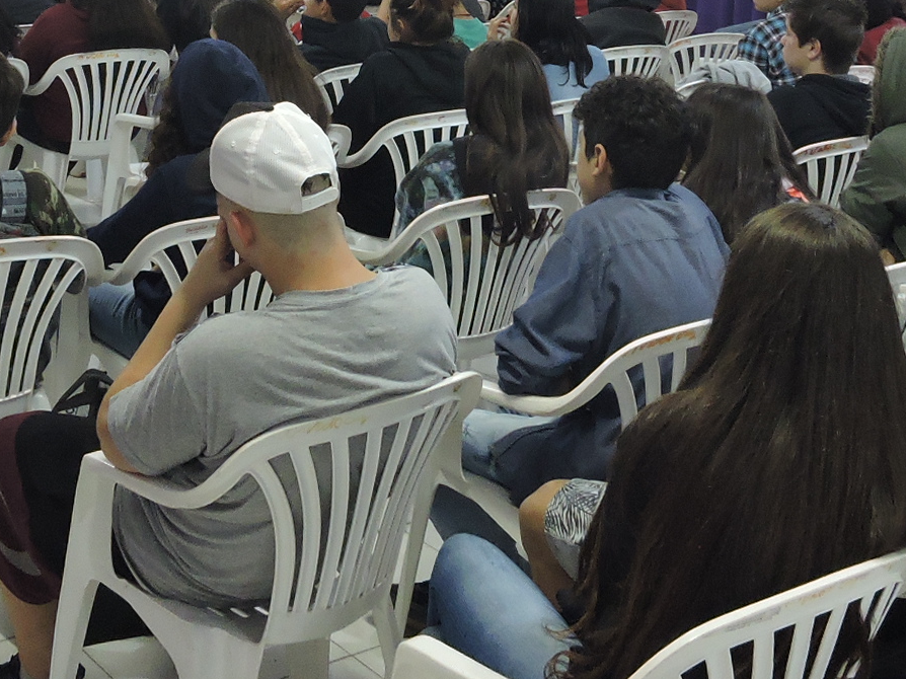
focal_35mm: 61
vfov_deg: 22.6
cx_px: 370
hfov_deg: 31.6
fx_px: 1596
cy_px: -73
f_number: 3.3
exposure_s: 1/25
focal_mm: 4.3
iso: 400
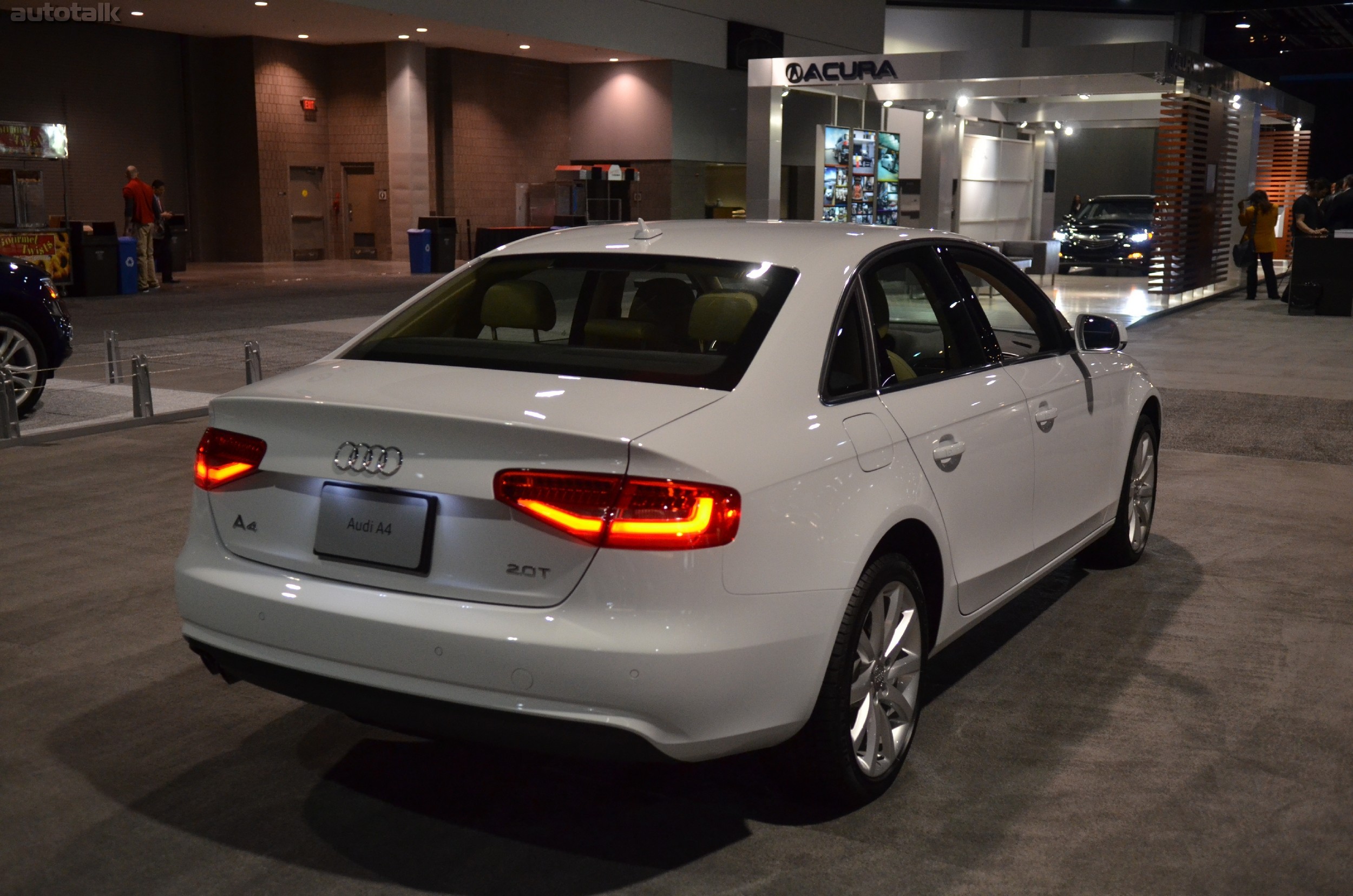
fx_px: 1463
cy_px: 448
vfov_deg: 34.1
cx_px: 676
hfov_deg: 49.6
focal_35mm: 39
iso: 1600
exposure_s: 1/160
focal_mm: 26
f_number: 2.8
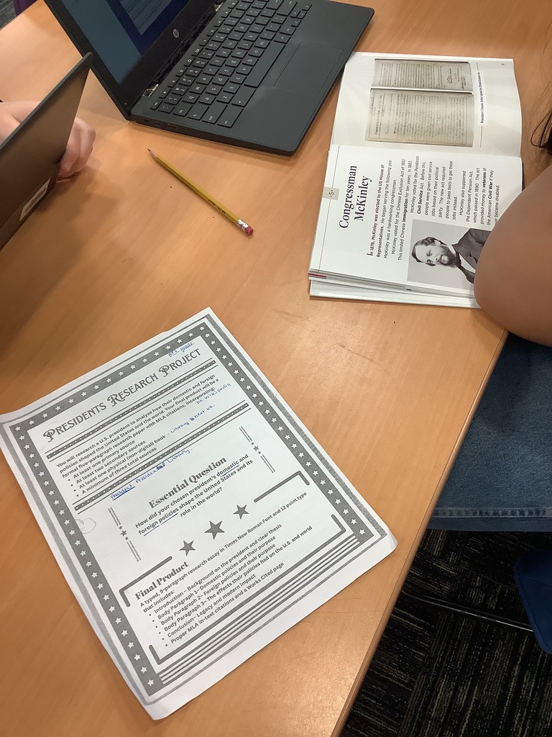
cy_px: 368
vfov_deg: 58.4
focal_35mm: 31
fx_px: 659
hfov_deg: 45.4
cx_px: 276
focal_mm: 3.3
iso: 100
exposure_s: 1/60
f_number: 2.4
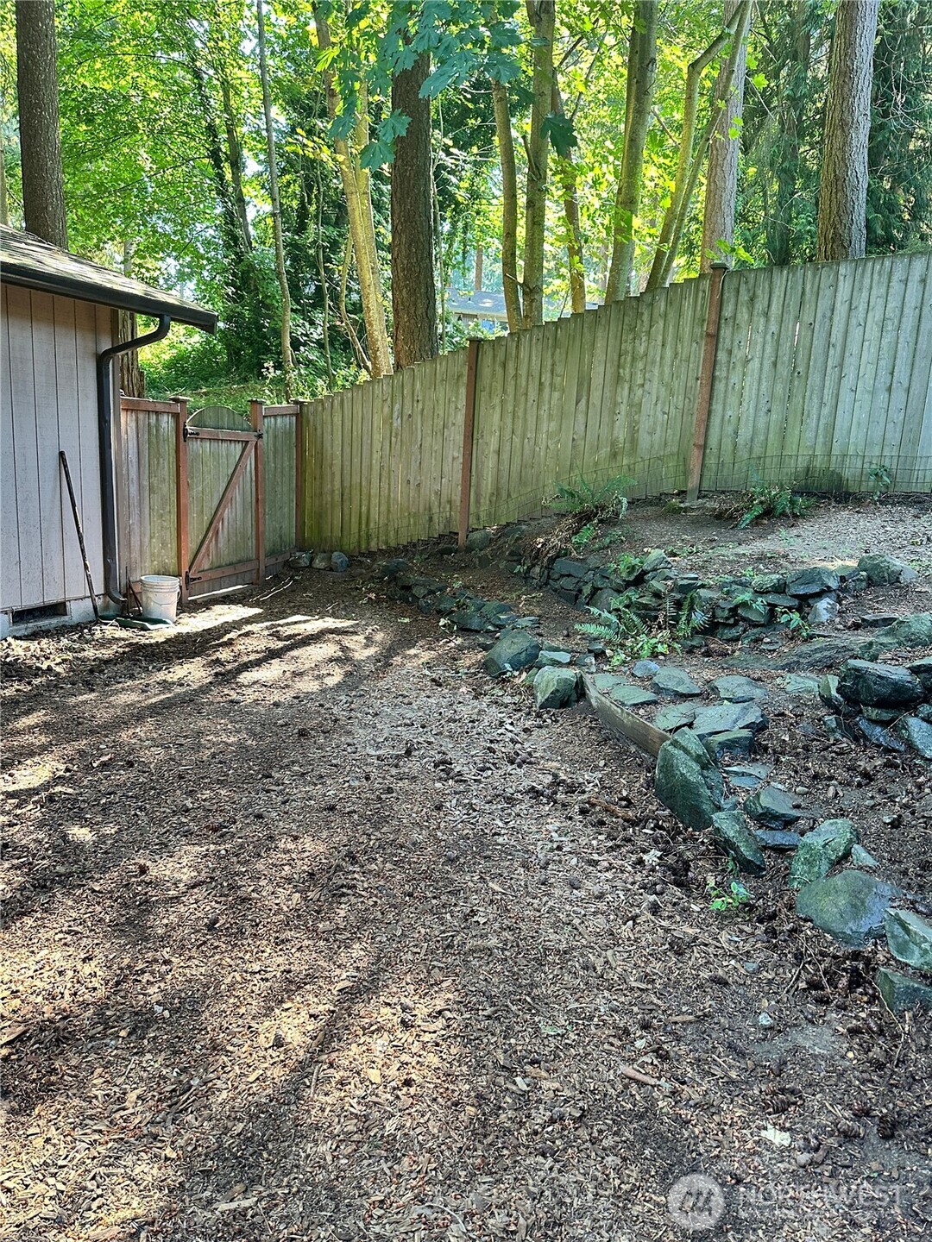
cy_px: 621
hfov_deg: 56.8
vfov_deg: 71.6
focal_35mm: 24
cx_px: 466
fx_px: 862
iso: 250
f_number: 1.78
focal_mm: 6.86
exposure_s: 1/117
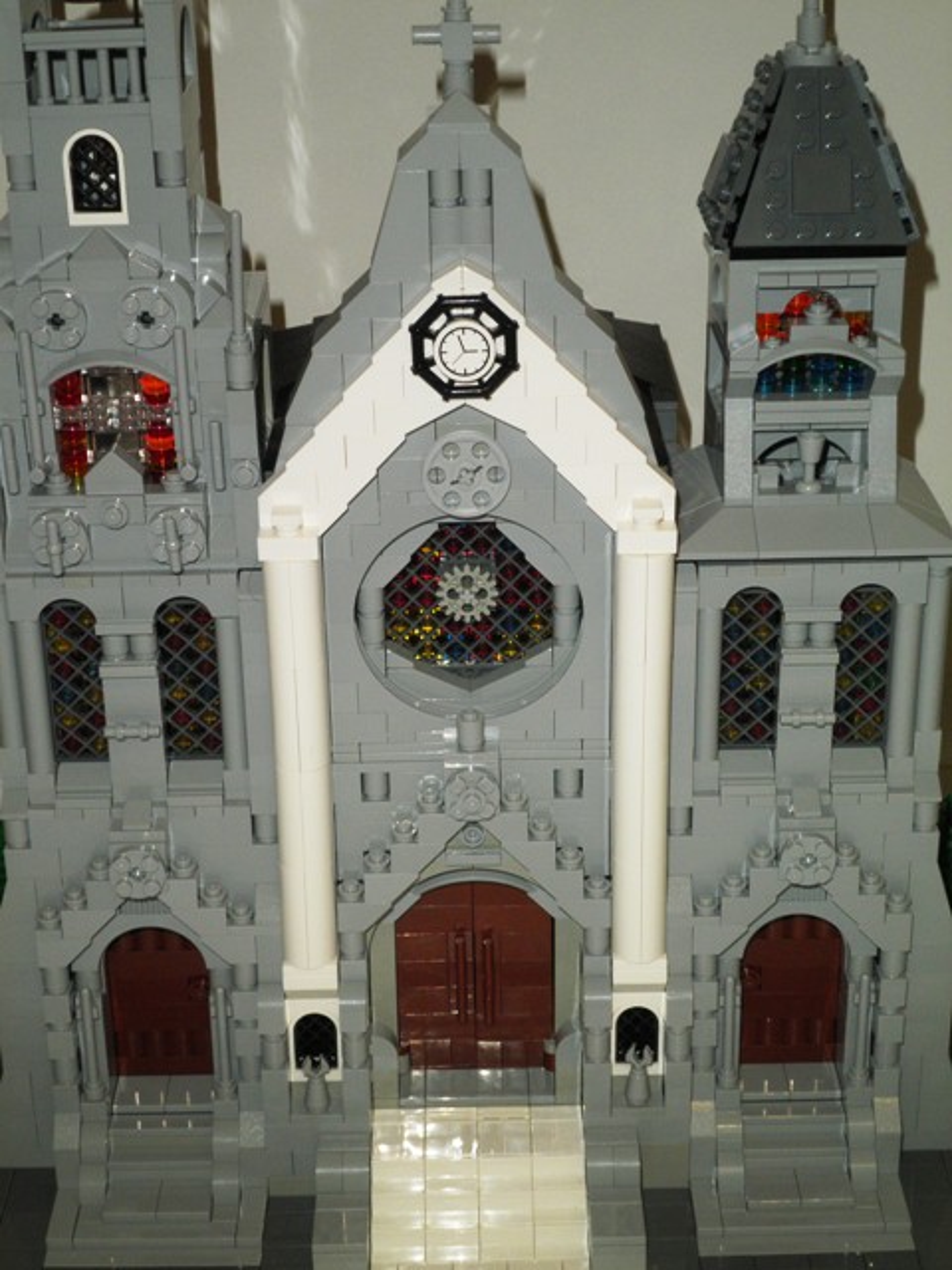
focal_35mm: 60
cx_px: 476
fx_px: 2200
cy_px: 635
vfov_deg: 32.2
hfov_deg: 24.4
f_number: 3.9
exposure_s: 1/80
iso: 160
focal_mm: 10.7
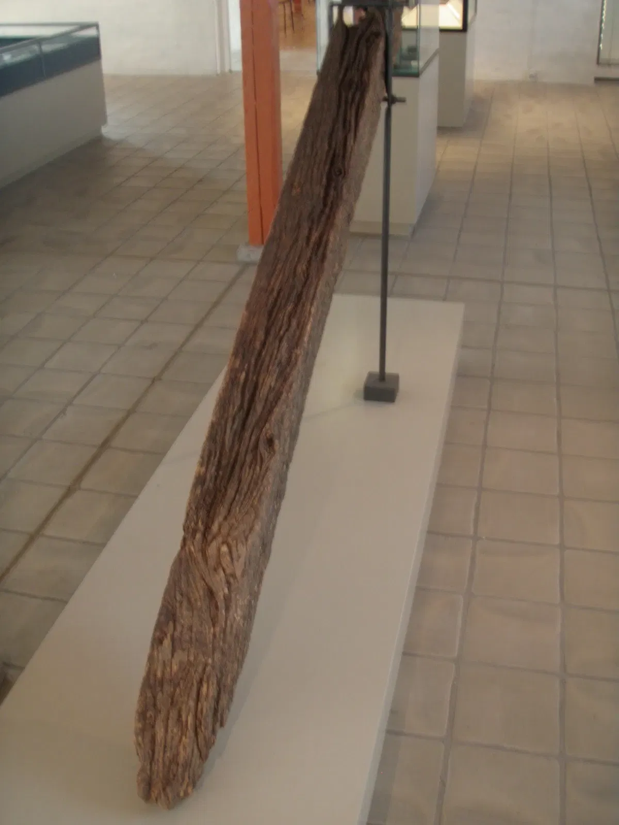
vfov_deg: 49.0
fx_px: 906
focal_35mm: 38
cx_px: 310
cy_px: 412
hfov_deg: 37.7
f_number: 3.5
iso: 200
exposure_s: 1/10
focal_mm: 6.7
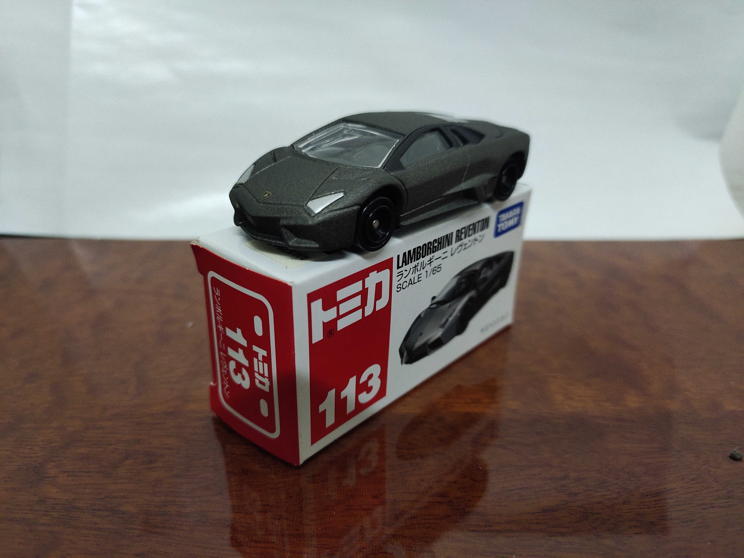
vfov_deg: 53.1
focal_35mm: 26
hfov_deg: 67.3
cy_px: 279
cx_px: 372
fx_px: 559
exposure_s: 1/50
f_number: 1.79
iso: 1129
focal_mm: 4.74
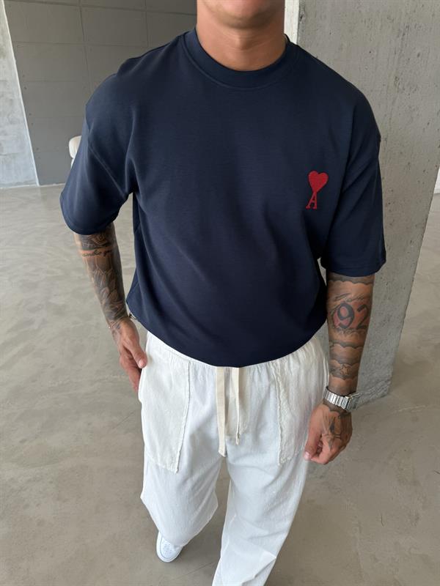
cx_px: 220
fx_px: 407
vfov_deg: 71.6
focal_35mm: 24
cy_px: 293
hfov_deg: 56.8
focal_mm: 6.76
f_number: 1.78
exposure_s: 1/521
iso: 80
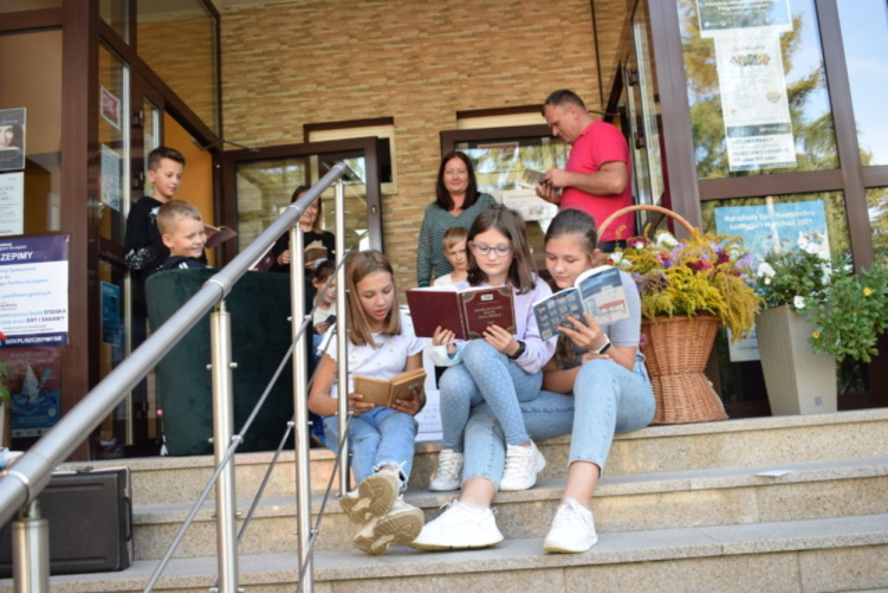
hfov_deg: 53.1
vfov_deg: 36.9
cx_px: 444
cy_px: 296
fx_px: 888
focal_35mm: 36
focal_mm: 24
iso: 400
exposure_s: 1/125
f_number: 5.6
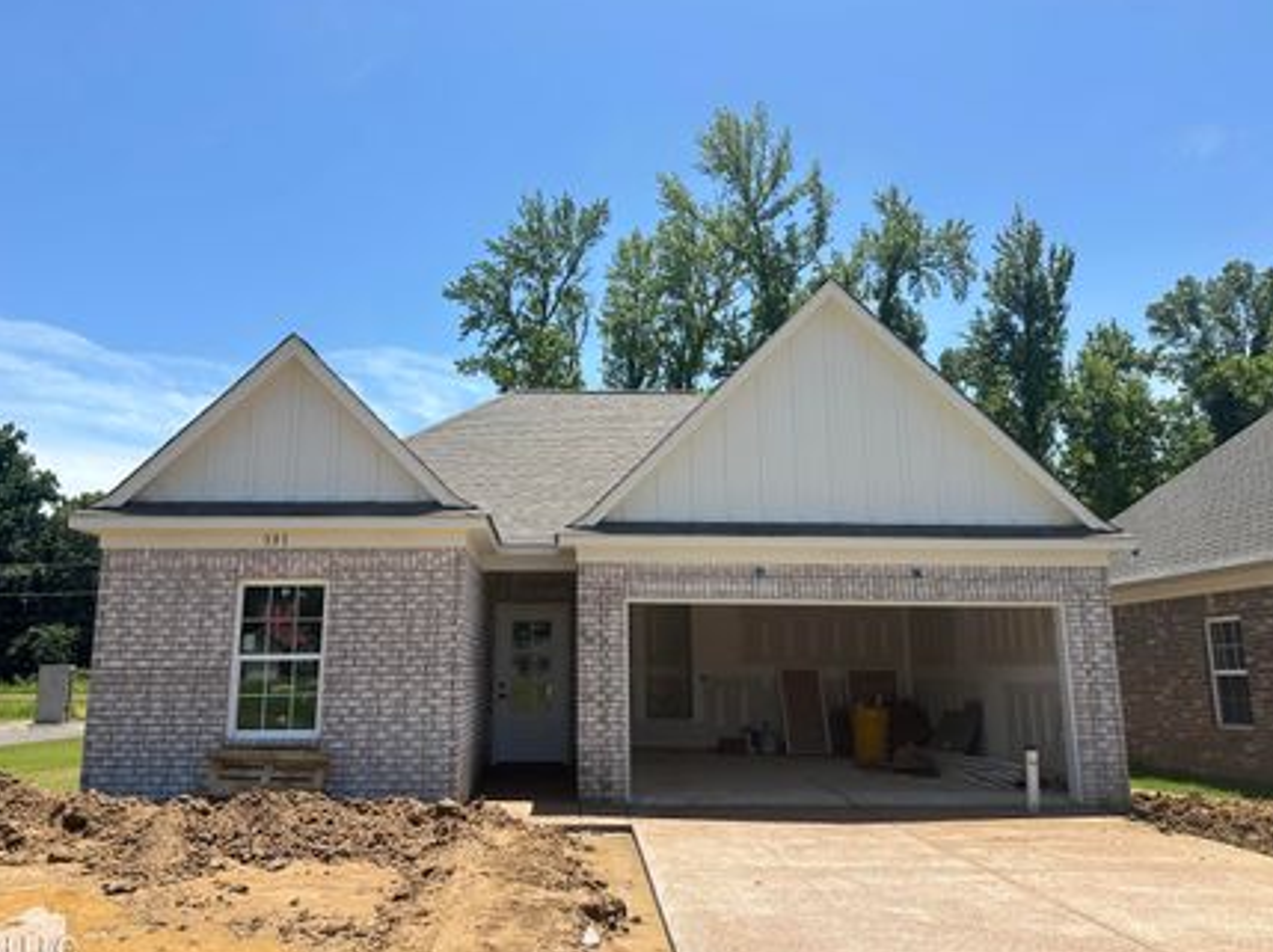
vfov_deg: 49.6
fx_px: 1029
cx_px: 591
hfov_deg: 63.4
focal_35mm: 28
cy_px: 443
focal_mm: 6.86
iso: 80
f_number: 1.78
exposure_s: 1/5000
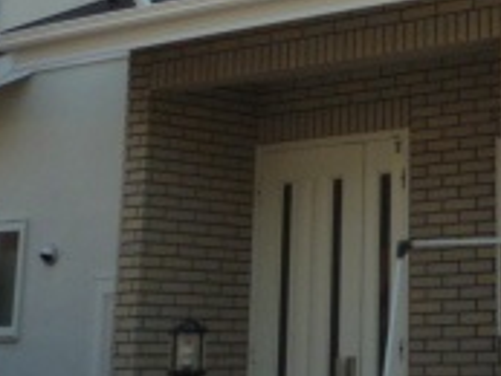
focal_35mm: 111
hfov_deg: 17.3
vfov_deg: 12.9
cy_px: -127
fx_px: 1608
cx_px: 513
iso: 125
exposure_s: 1/500
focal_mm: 4.4
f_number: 3.5
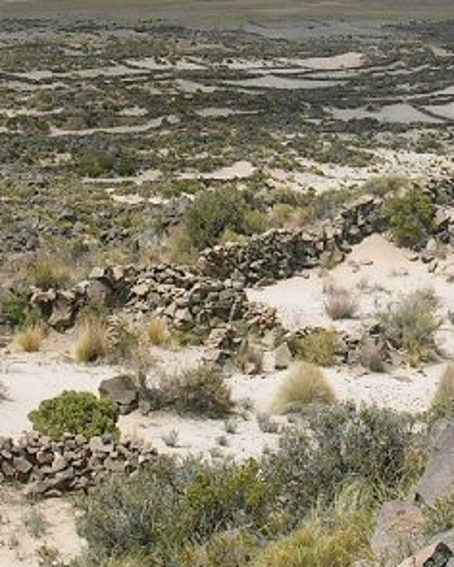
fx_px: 2587
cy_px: 190
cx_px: 371
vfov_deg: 12.5
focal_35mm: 154
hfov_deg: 10.0
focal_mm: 7.5
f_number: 6.2
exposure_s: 1/350
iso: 50
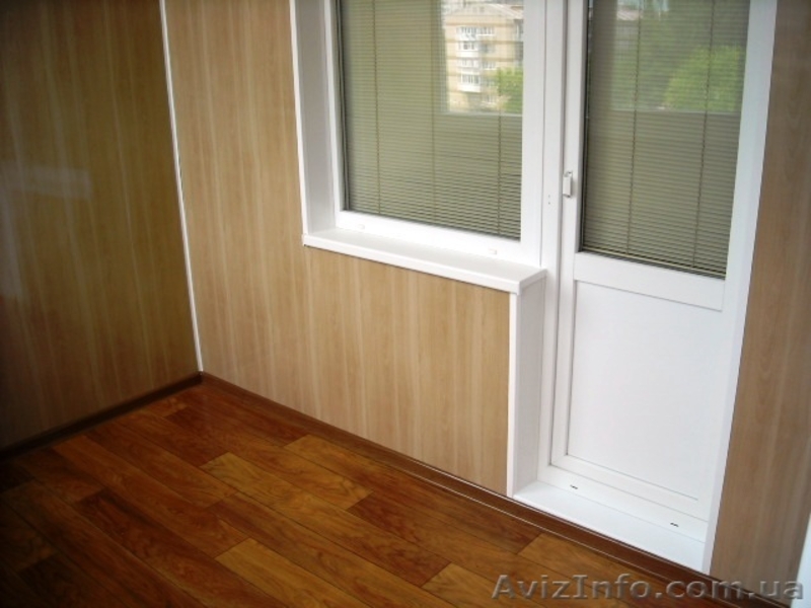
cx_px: 406
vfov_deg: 40.7
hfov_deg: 52.6
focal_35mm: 35
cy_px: 304
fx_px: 820
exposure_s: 1/184
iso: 64
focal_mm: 5.7
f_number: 2.8
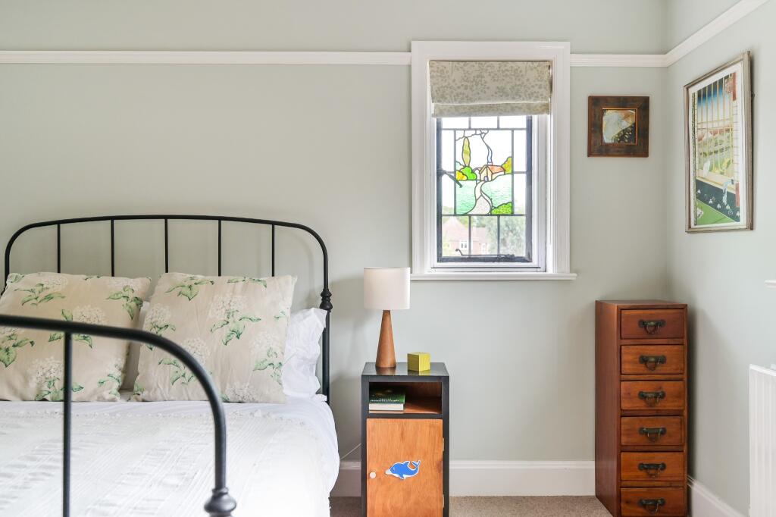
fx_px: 646
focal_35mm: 30
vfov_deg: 43.6
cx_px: 388
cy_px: 258
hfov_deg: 61.9
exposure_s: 1/100
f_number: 4
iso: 400
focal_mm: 30
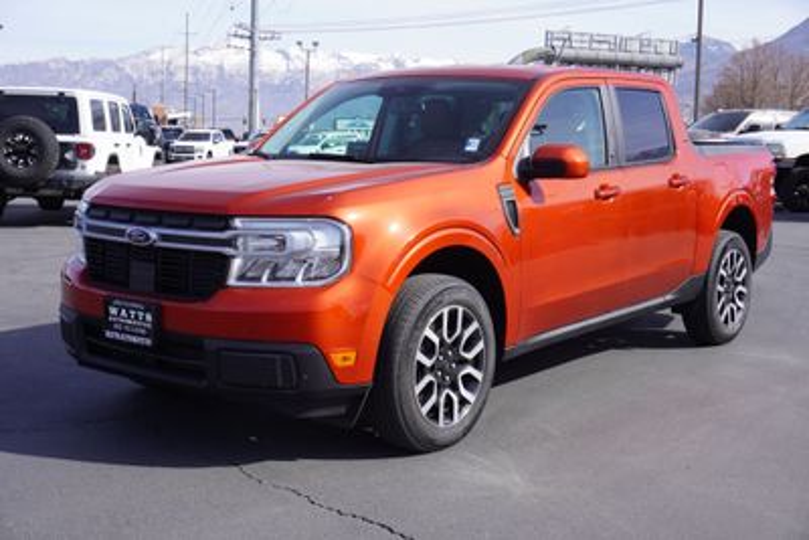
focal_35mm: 46
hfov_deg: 42.3
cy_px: 270
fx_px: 1045
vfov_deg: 29.0
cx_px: 404
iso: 100
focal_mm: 31
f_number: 9
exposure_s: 1/125
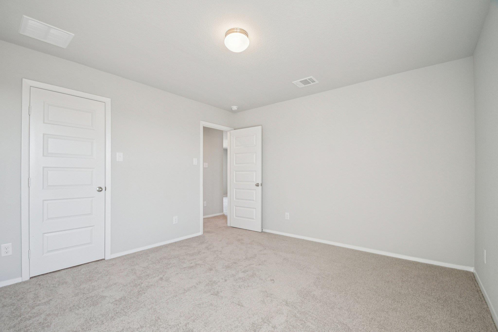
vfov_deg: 77.3
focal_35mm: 15
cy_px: 166
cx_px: 249
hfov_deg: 100.4
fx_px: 207
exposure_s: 1/25
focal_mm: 10
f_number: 8
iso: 400
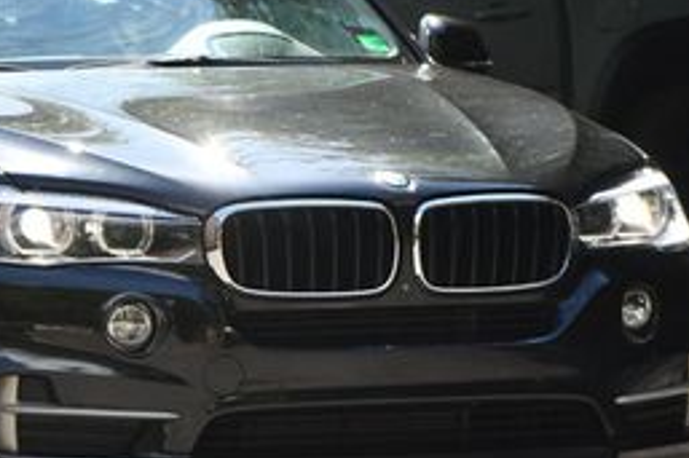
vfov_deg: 3.1
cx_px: 43
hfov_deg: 4.6
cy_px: 99
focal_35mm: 448
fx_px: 8568
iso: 200
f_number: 7.1
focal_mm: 120
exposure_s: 1/250
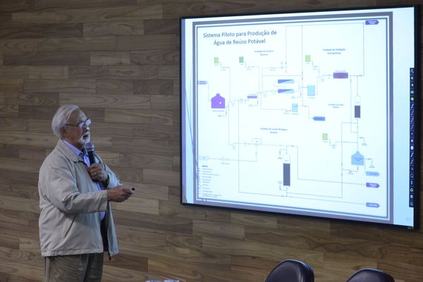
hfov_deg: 15.2
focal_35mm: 135
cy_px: 141
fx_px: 1586
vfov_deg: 10.2
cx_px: 212
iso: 6400
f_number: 9
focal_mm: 135
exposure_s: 1/60
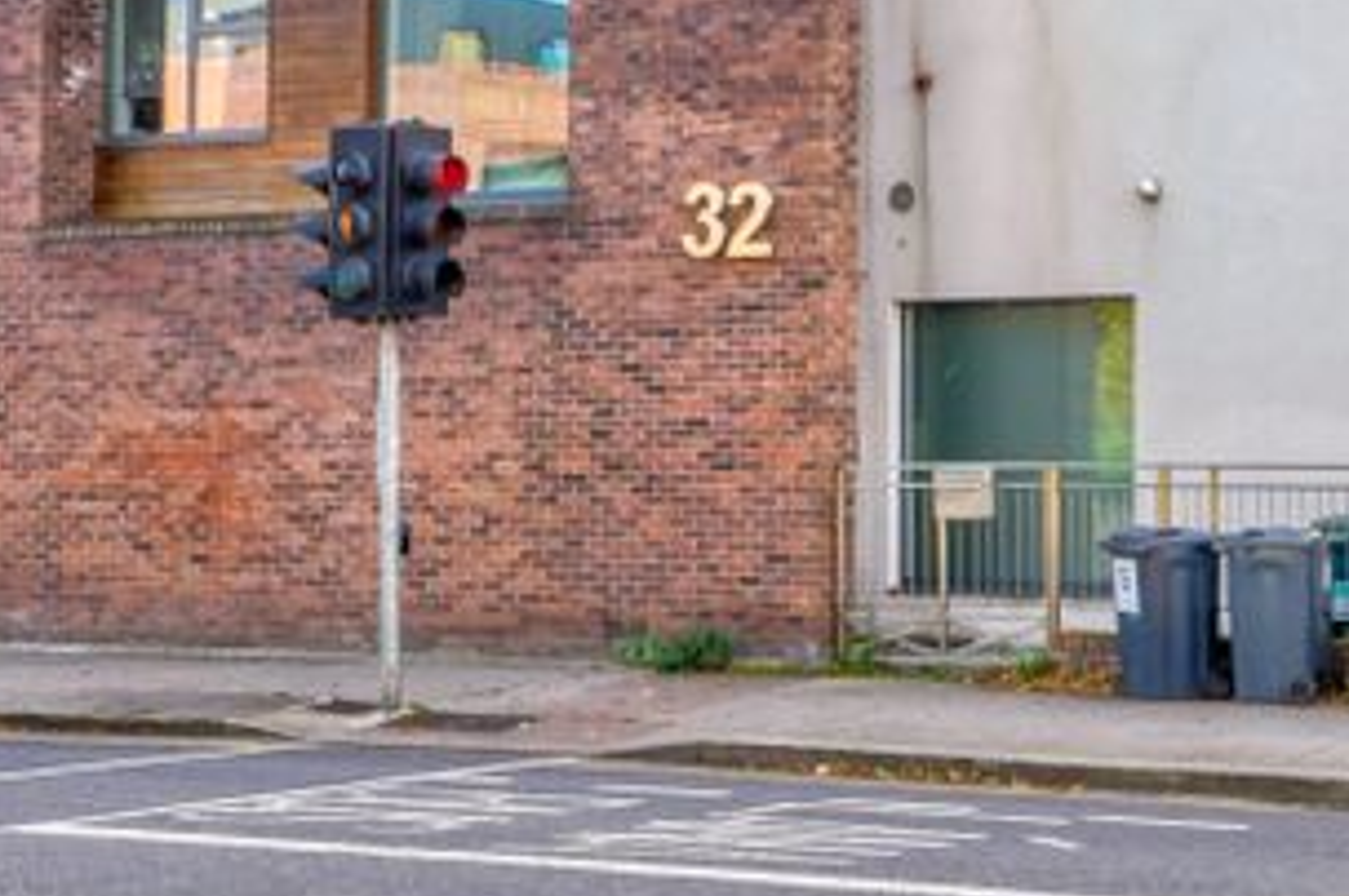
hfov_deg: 24.3
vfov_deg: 16.2
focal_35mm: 83
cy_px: 115
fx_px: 3107
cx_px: 981
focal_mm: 35
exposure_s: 1/15
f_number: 22
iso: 320
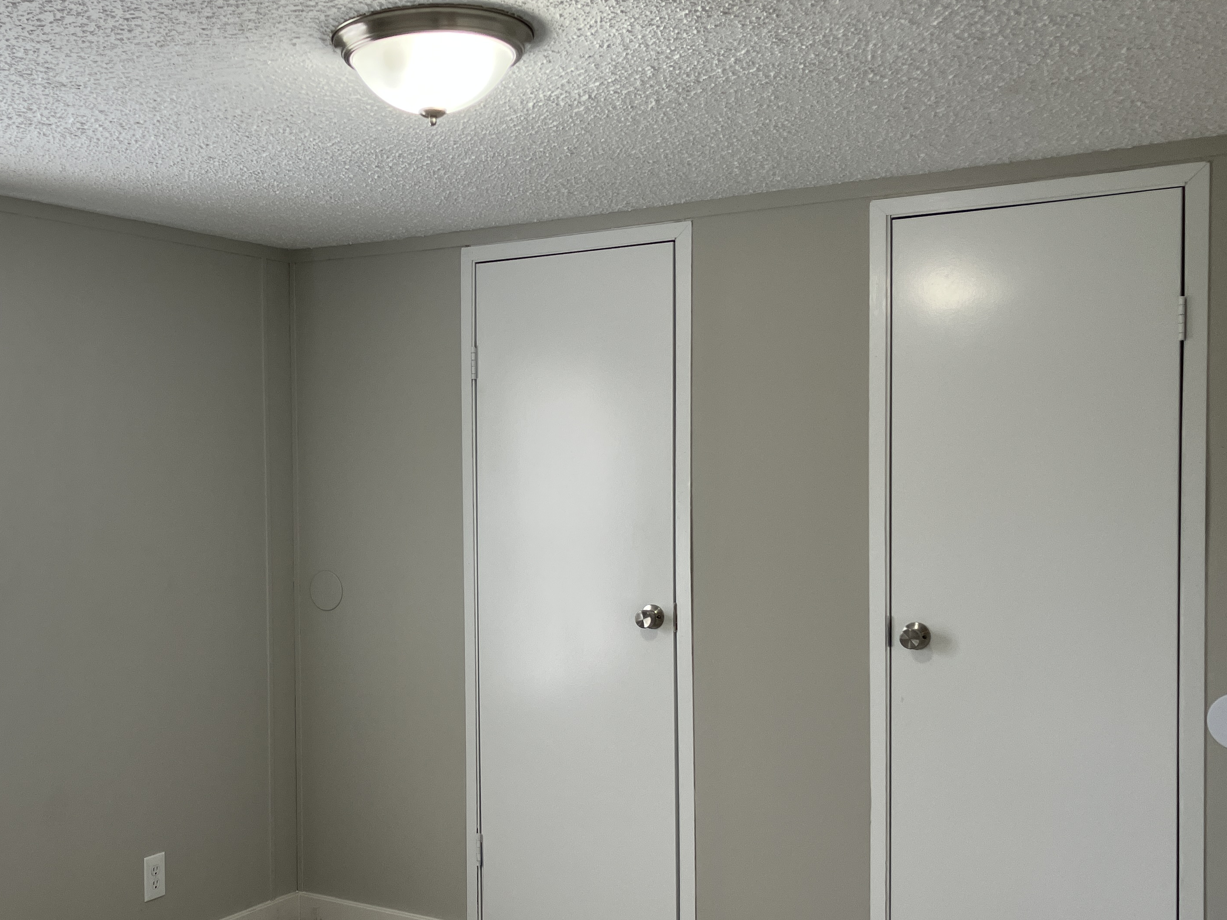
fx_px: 1418
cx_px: 420
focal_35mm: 40
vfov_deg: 35.9
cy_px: 526
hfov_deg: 46.1
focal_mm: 3.99
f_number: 1.8
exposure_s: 1/60
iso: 40
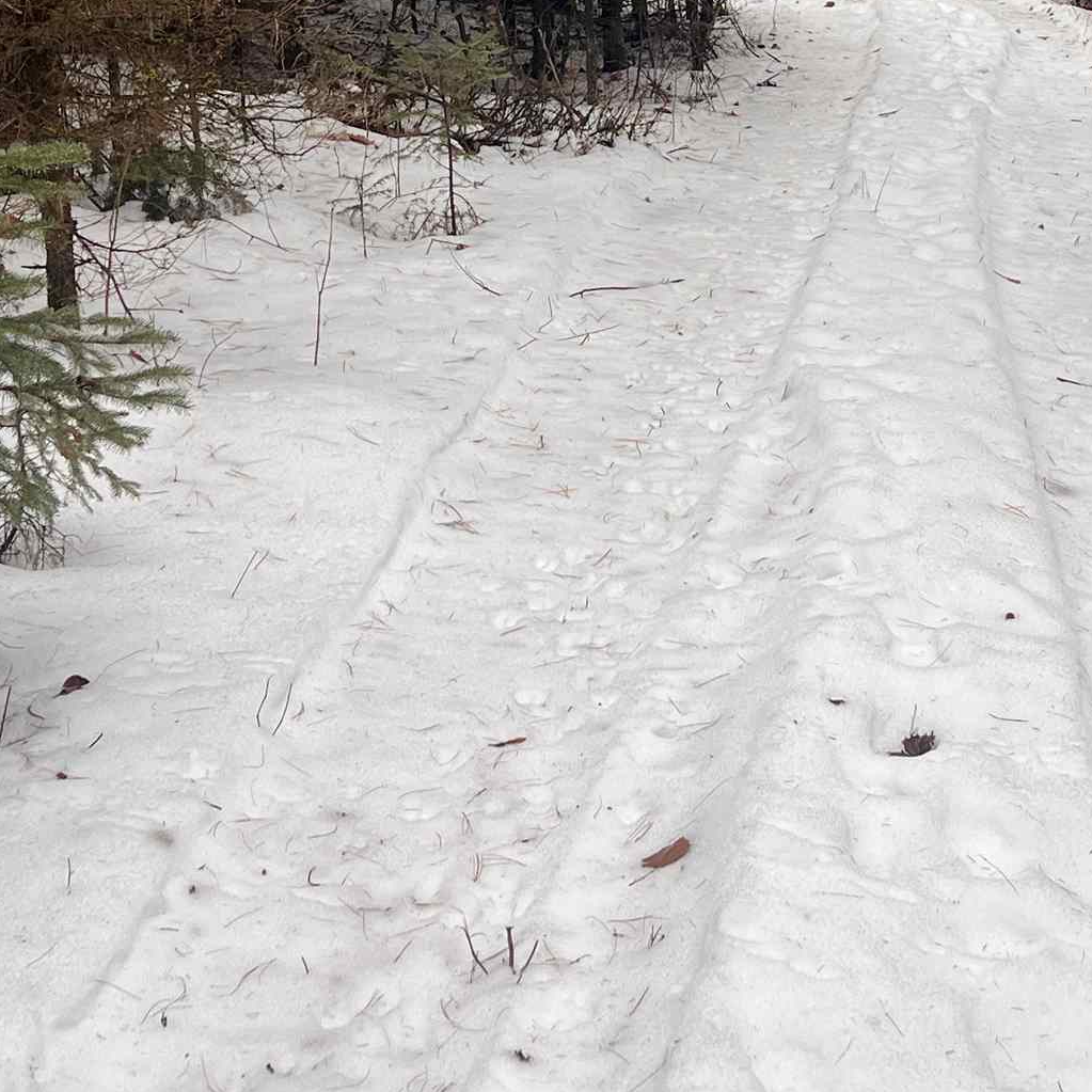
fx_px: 2463
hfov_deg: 25.0
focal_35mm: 69
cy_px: 180
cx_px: 611
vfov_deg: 24.5
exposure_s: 1/302
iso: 50
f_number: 1.5
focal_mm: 5.7
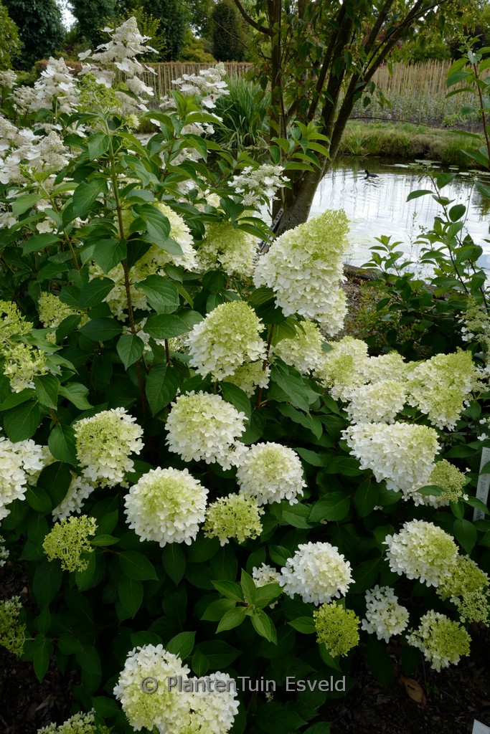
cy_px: 367
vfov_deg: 65.5
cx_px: 245
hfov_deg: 46.4
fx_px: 571
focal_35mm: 28
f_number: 16
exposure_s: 1/60
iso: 320
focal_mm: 28
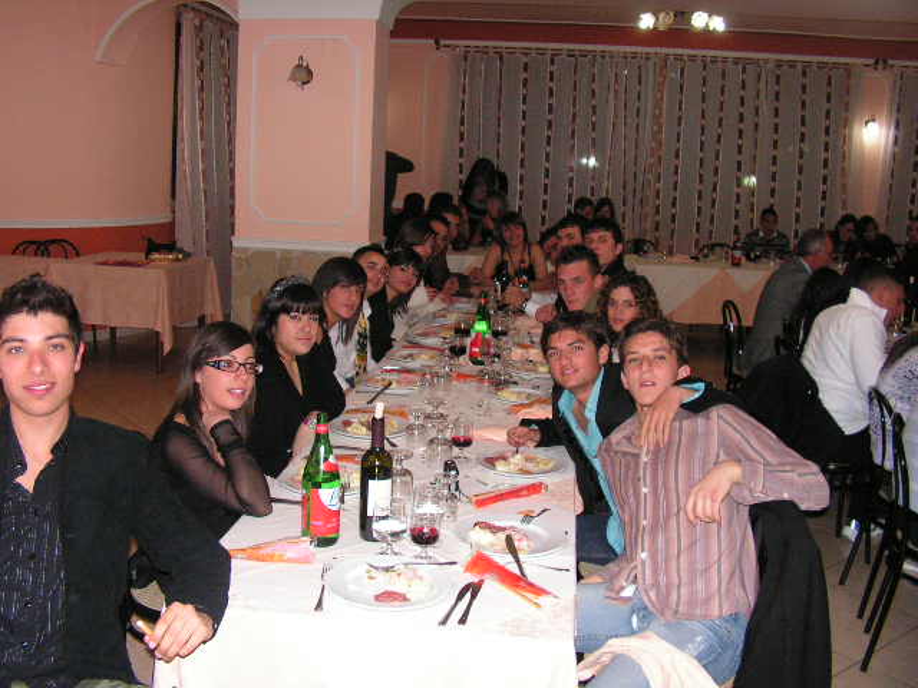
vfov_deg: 39.7
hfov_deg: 51.4
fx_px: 955
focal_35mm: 36
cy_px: 344
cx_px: 459
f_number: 3.2
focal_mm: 6
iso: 200
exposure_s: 1/40
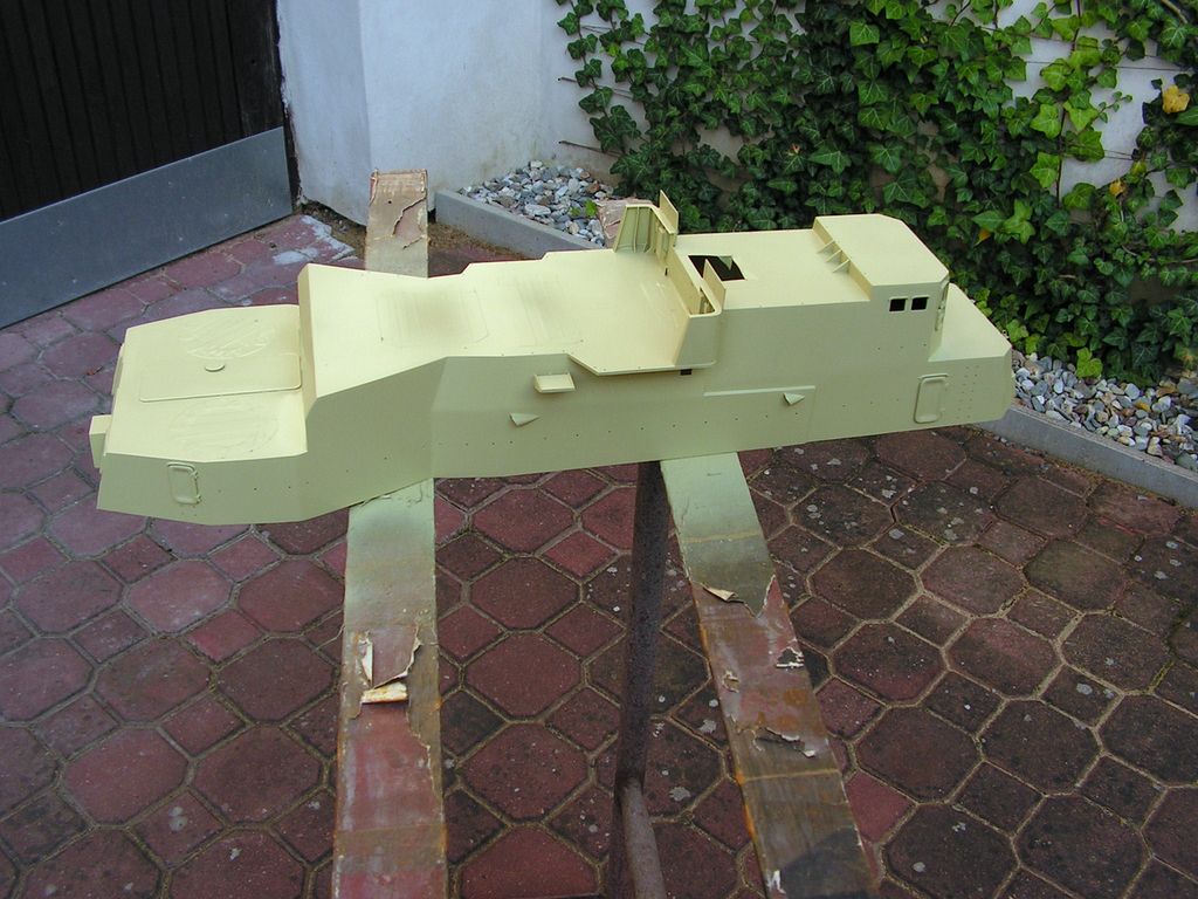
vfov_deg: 39.7
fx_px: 1246
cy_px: 450
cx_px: 599
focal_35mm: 36
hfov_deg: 51.4
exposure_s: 1/400
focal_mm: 6
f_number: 3.2
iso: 64
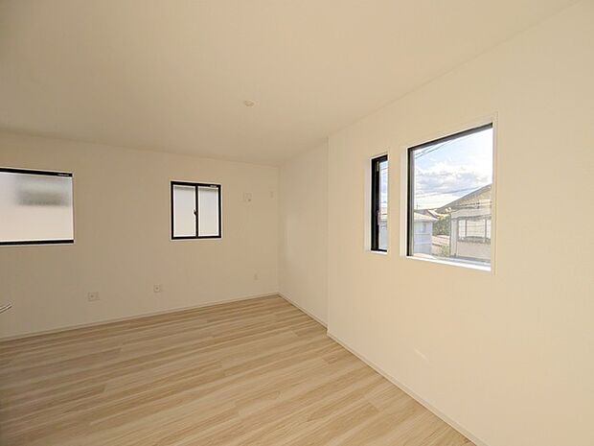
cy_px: 223
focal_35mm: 12
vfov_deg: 94.5
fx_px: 206
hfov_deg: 110.5
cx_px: 297
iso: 51
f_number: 1.7
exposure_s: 1/1773
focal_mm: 2.02
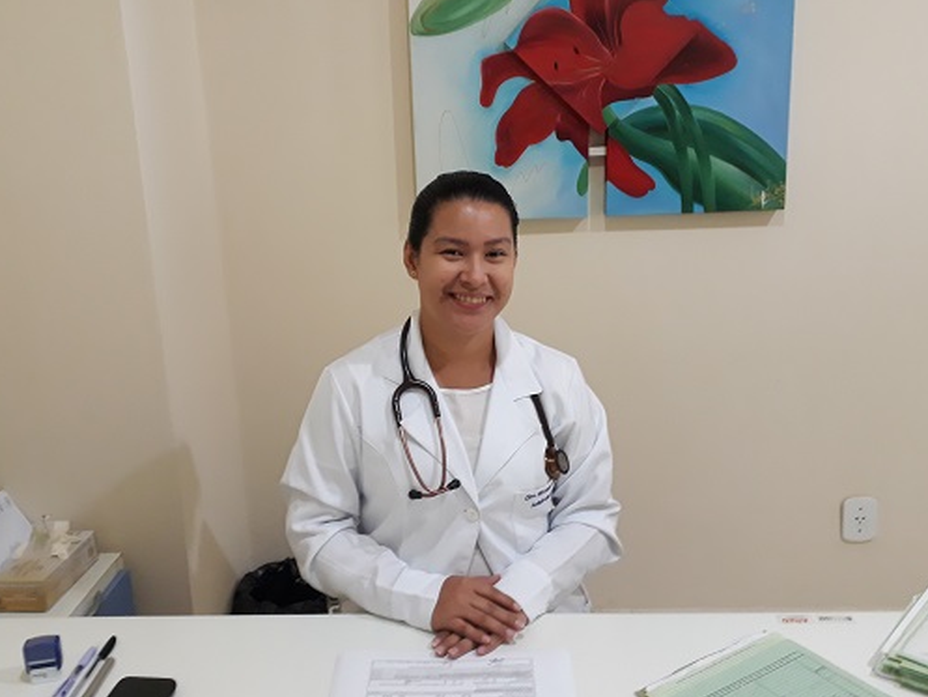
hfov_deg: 55.3
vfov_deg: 42.8
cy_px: 297
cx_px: 454
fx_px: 885
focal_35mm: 33
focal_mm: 3.6
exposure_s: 1/15
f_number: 1.9
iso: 160
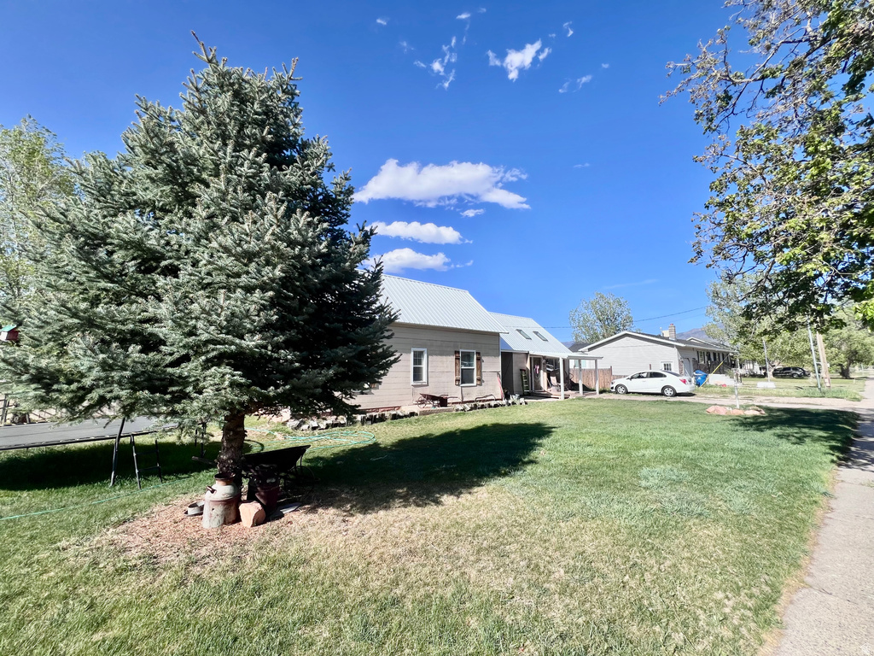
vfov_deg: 89.9
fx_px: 328
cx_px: 437
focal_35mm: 13
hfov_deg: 106.2
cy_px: 328
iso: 32
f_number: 1.8
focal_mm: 1.57
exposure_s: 1/1698
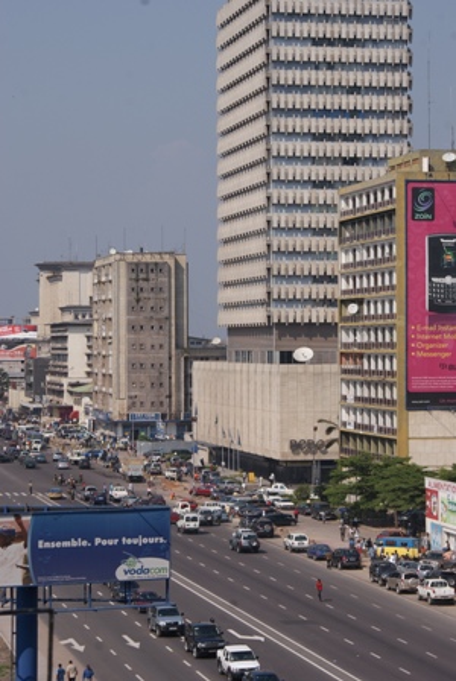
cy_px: 340
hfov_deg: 13.1
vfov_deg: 19.4
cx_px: 228
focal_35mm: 105
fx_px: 1989
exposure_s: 1/160
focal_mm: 70
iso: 100
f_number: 13
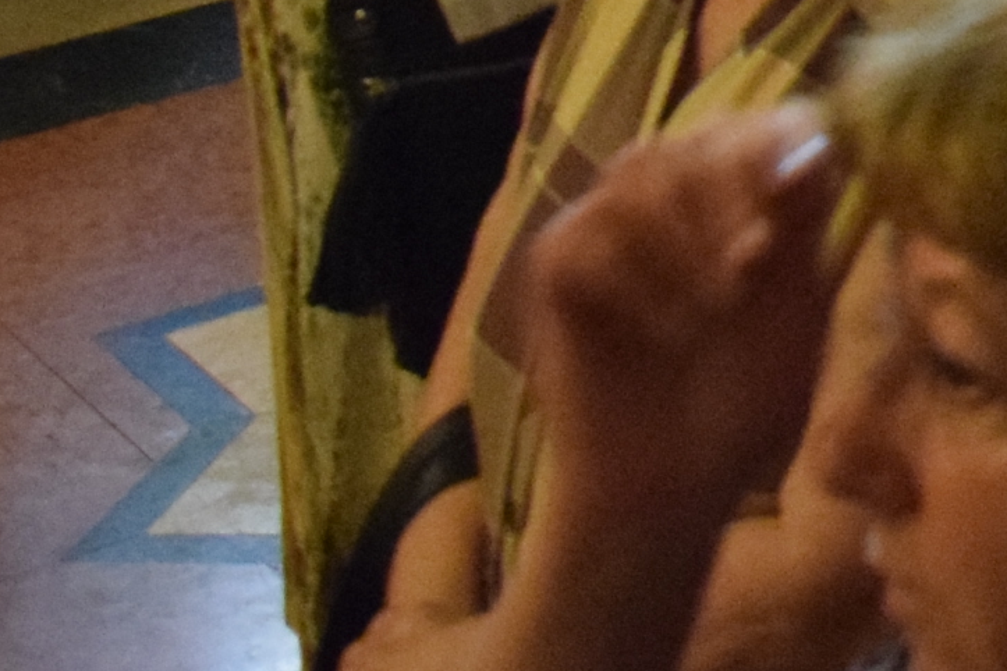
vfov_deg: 7.4
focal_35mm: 168
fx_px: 4699
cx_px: 2539
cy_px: -1207
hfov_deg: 10.3
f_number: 3.5
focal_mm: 18
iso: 2500
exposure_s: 1/40
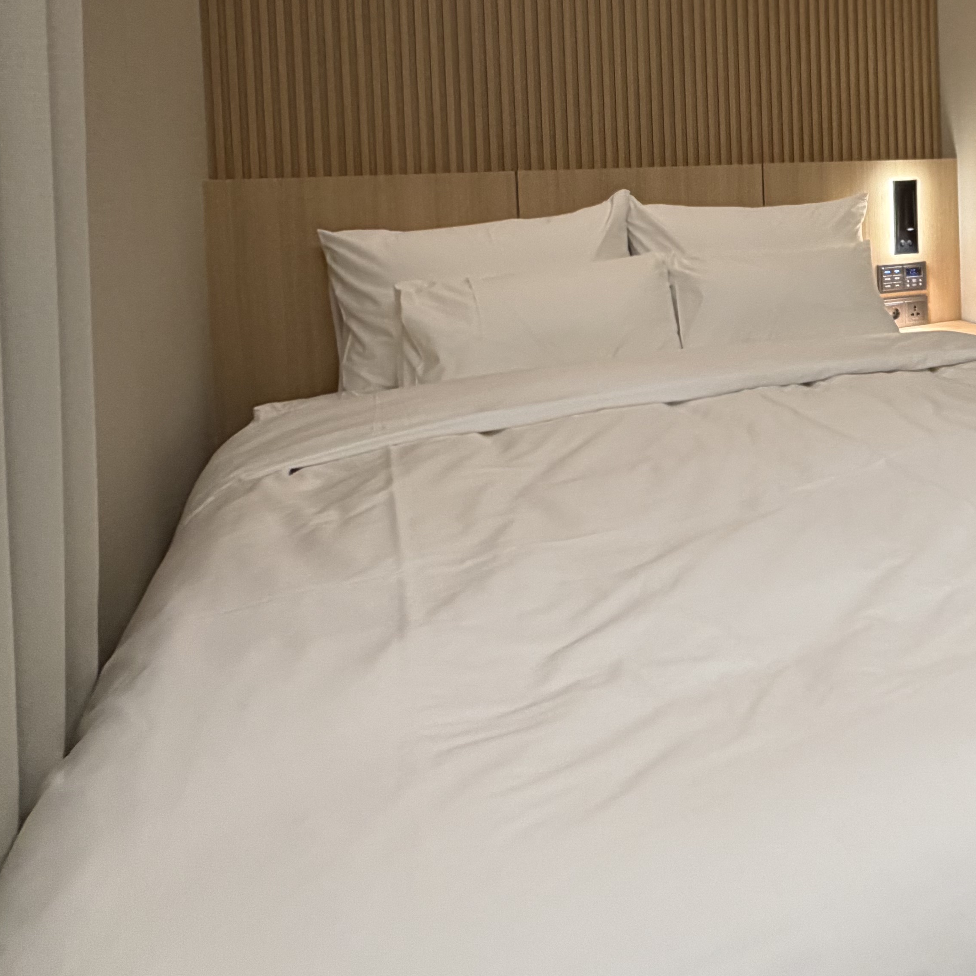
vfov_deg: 49.5
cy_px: 195
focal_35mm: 31
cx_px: 943
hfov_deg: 45.6
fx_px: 989
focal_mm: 2.22
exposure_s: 1/60
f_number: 2.2
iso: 160
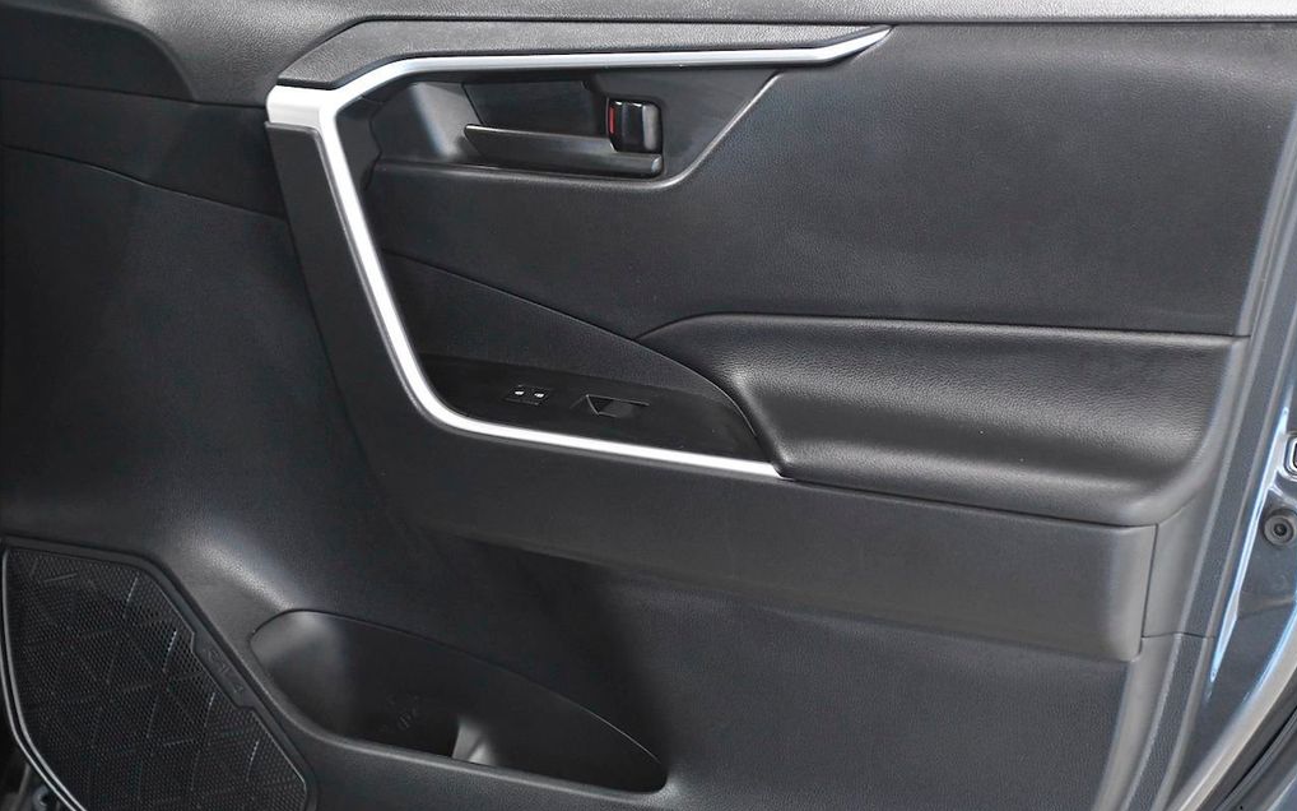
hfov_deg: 25.8
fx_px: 2827
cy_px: 414
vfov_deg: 16.3
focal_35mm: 80
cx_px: 651
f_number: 3.5
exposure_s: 1/250
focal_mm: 52
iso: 2500
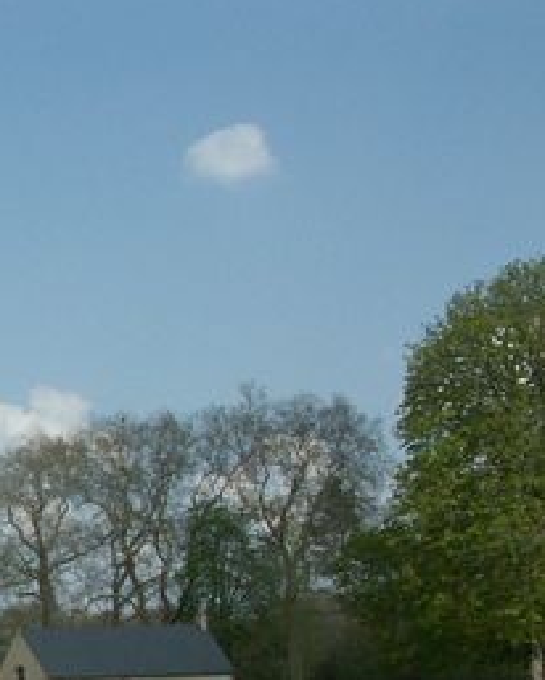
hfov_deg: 15.4
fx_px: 1772
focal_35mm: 88
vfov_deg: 20.5
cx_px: -384
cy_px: 781
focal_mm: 7.54
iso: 100
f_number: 8
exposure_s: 1/640
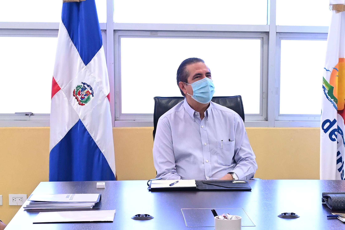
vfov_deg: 14.2
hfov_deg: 21.4
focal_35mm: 95
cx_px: 242
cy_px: 222
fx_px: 910
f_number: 5
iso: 2500
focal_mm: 35
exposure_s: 1/125
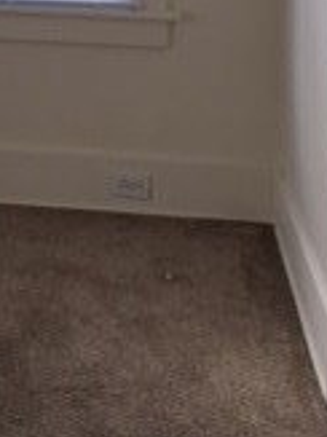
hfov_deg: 12.2
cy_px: -150
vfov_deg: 16.2
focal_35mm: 114
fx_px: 1438
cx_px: -196
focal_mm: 4.15
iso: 32
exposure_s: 1/60
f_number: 2.2
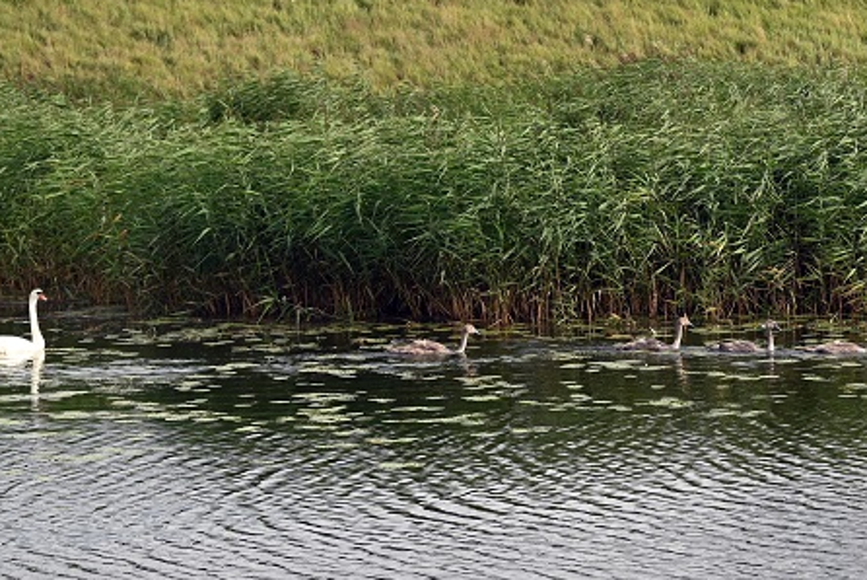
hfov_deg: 13.7
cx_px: 713
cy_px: 99
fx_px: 3591
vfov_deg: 9.2
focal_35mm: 149
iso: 180
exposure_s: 1/500
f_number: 5.6
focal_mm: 70
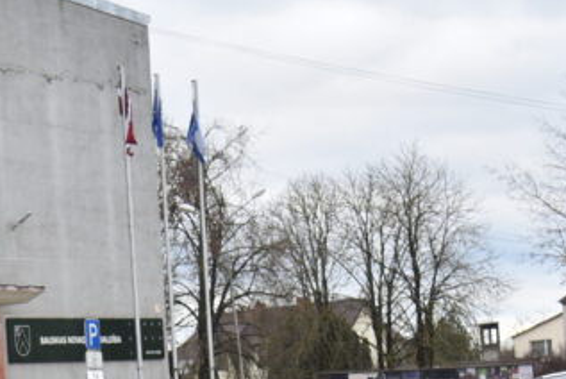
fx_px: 2235
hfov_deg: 14.3
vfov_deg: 9.5
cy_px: 522
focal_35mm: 142
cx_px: 57
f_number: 4
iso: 220
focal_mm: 44
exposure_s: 1/200
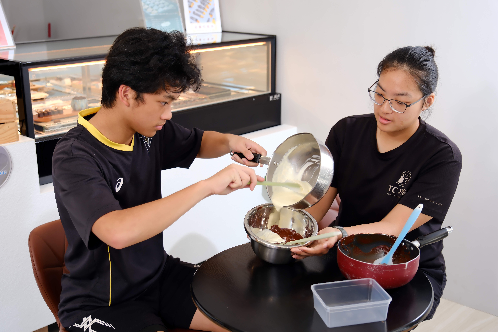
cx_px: 249
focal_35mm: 44
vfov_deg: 30.5
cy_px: 166
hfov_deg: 44.5
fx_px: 609
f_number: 2.8
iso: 125
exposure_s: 1/60
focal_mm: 29.2
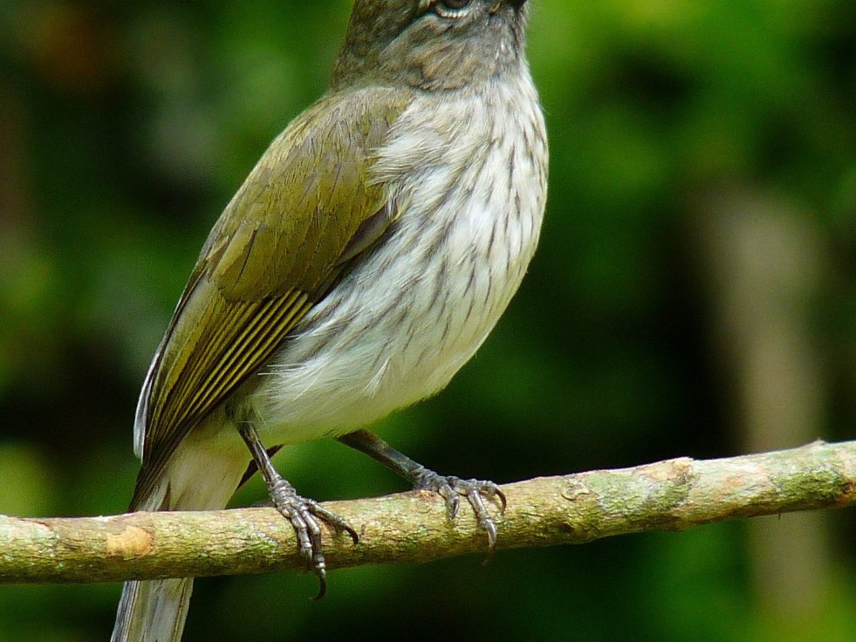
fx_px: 24435
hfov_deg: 2.0
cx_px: 306
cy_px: 345
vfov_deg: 1.5
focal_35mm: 988
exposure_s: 1/400
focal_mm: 67.7
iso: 100
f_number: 3.7
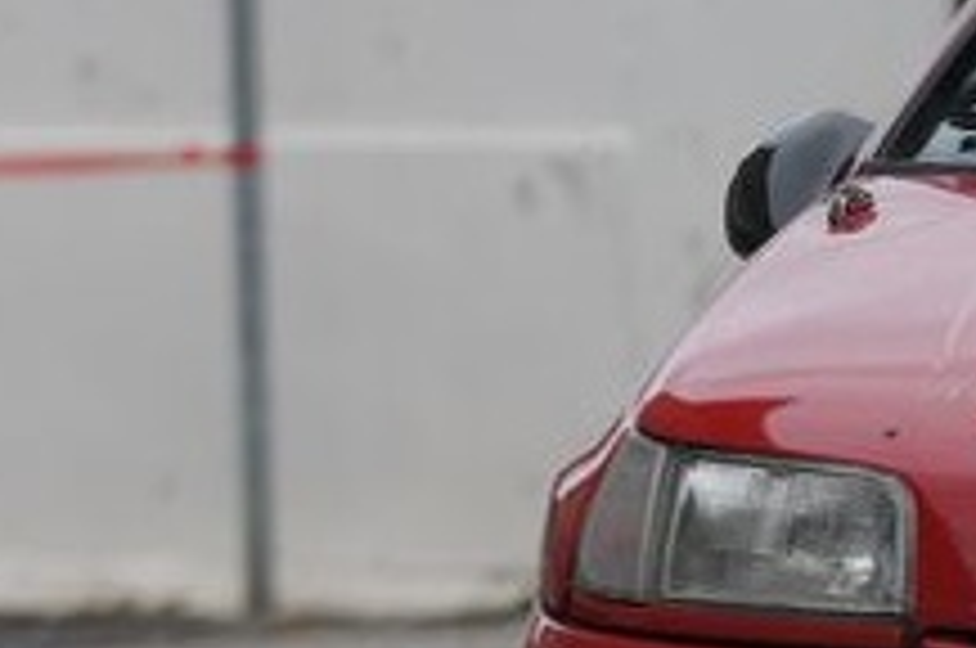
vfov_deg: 1.3
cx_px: 1678
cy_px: 160
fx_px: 28961
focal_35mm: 1070
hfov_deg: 1.9
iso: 320
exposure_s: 1/800
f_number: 16
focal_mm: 195
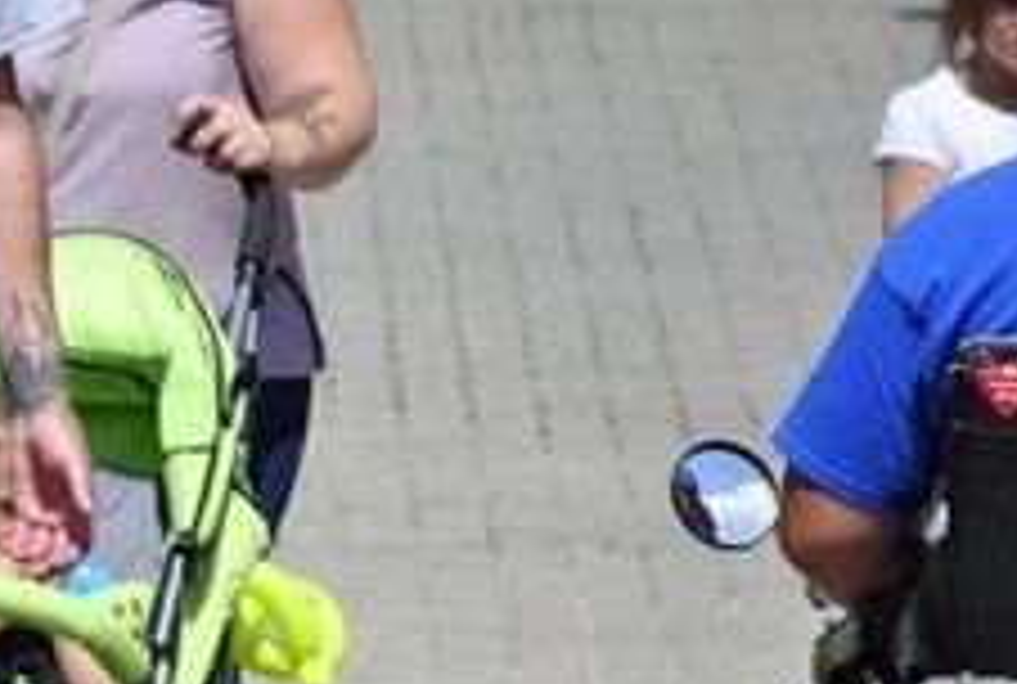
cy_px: 284
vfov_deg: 1.6
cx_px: -392
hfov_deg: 2.4
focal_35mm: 862
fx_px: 24416
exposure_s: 1/4000
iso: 720
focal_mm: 200
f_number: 5.6
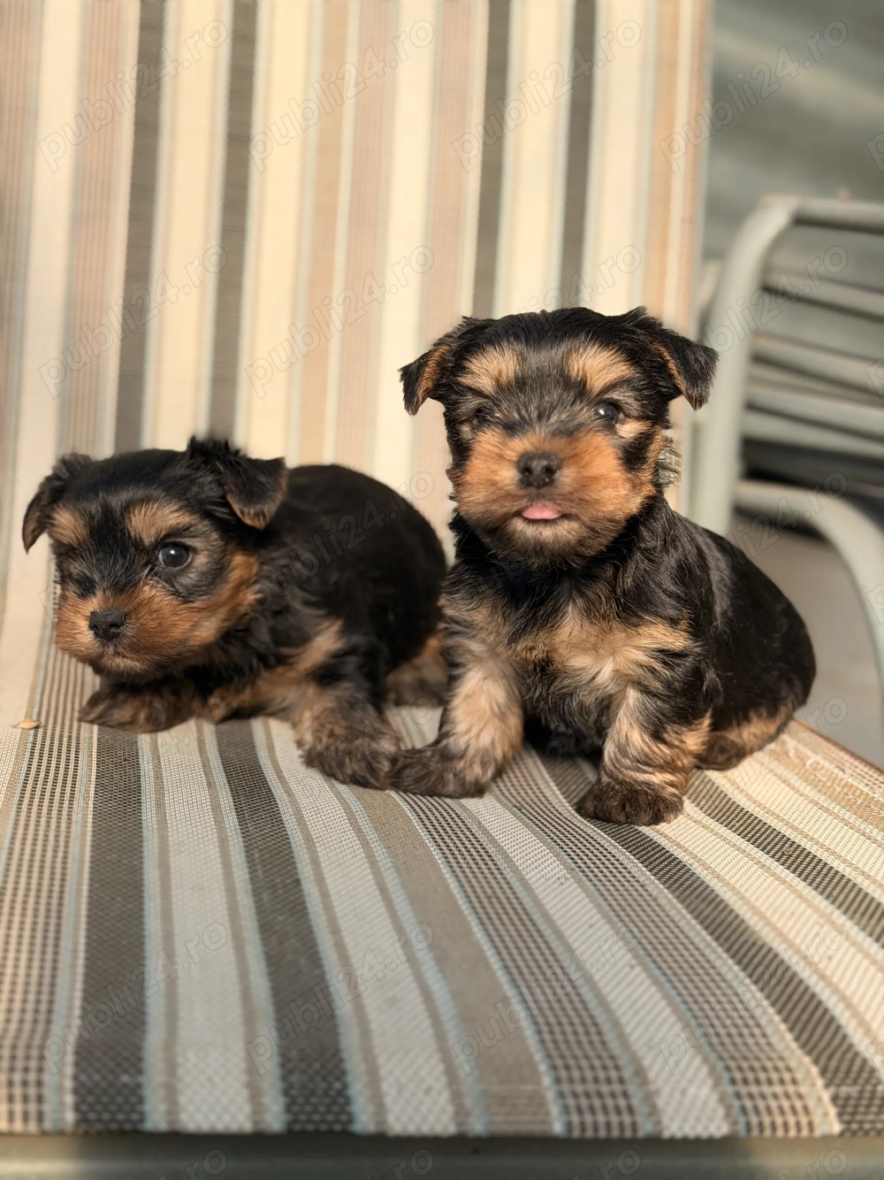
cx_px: 442
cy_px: 590
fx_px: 1635
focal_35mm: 48
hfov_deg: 30.3
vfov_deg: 39.7
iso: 64
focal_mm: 6.76
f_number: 1.78
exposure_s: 1/2208
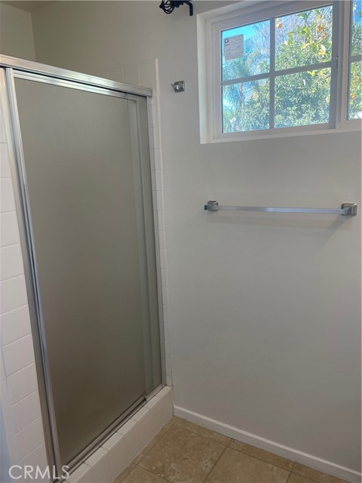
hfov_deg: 53.1
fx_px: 363
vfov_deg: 67.3
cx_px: 181
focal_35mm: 26
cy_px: 242
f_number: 1.6
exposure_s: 1/120
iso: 40
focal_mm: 4.2
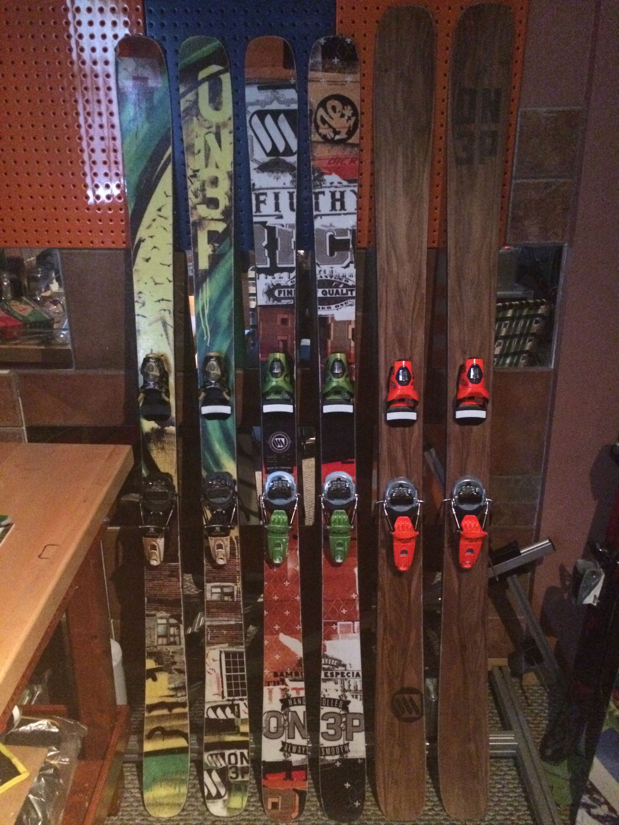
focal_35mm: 30
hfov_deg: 46.8
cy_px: 412
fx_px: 715
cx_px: 310
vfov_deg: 60.0
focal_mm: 4.12
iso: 1250
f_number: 2.2
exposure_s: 1/15
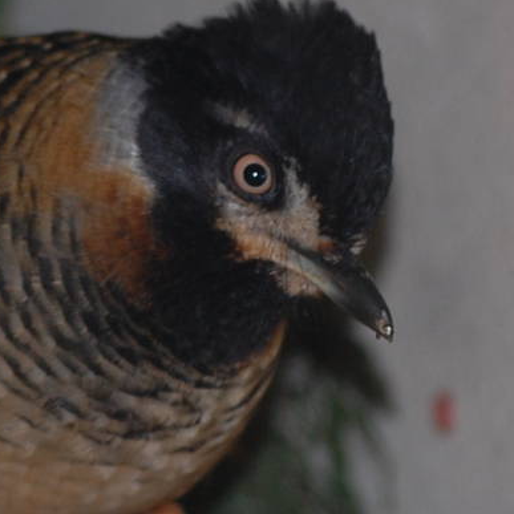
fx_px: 8396
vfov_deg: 3.5
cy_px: 223
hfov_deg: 3.5
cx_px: 89
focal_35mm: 500
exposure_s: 1/60
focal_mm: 95
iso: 400
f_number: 4.5
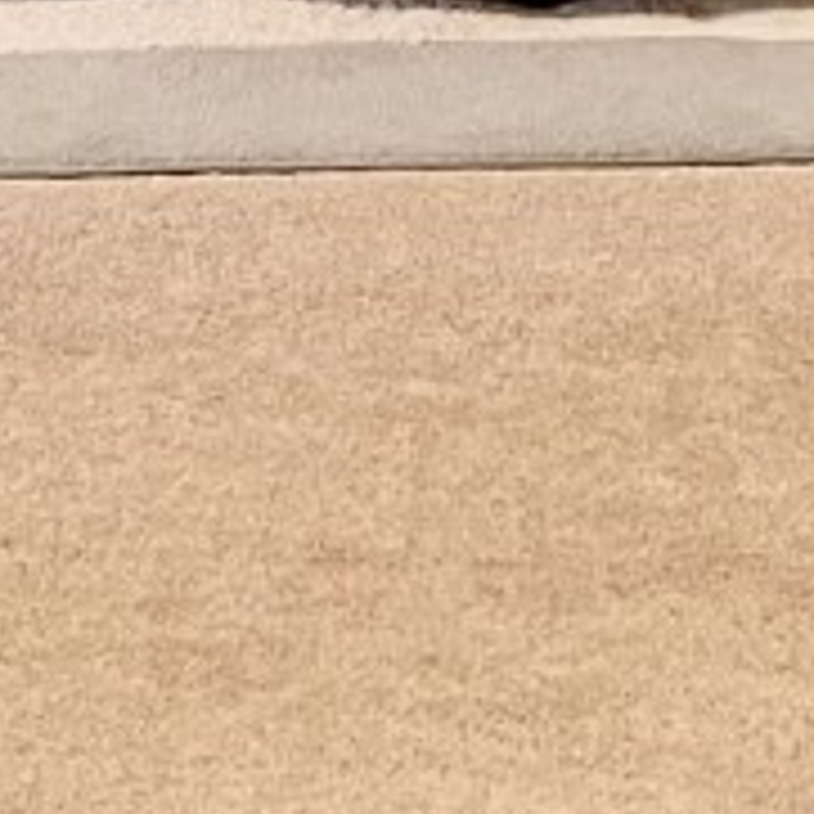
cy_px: -1151
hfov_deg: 9.6
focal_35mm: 183
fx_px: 4869
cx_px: 481
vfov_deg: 8.7
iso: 200
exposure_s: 1/60
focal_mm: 5.7
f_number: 1.5
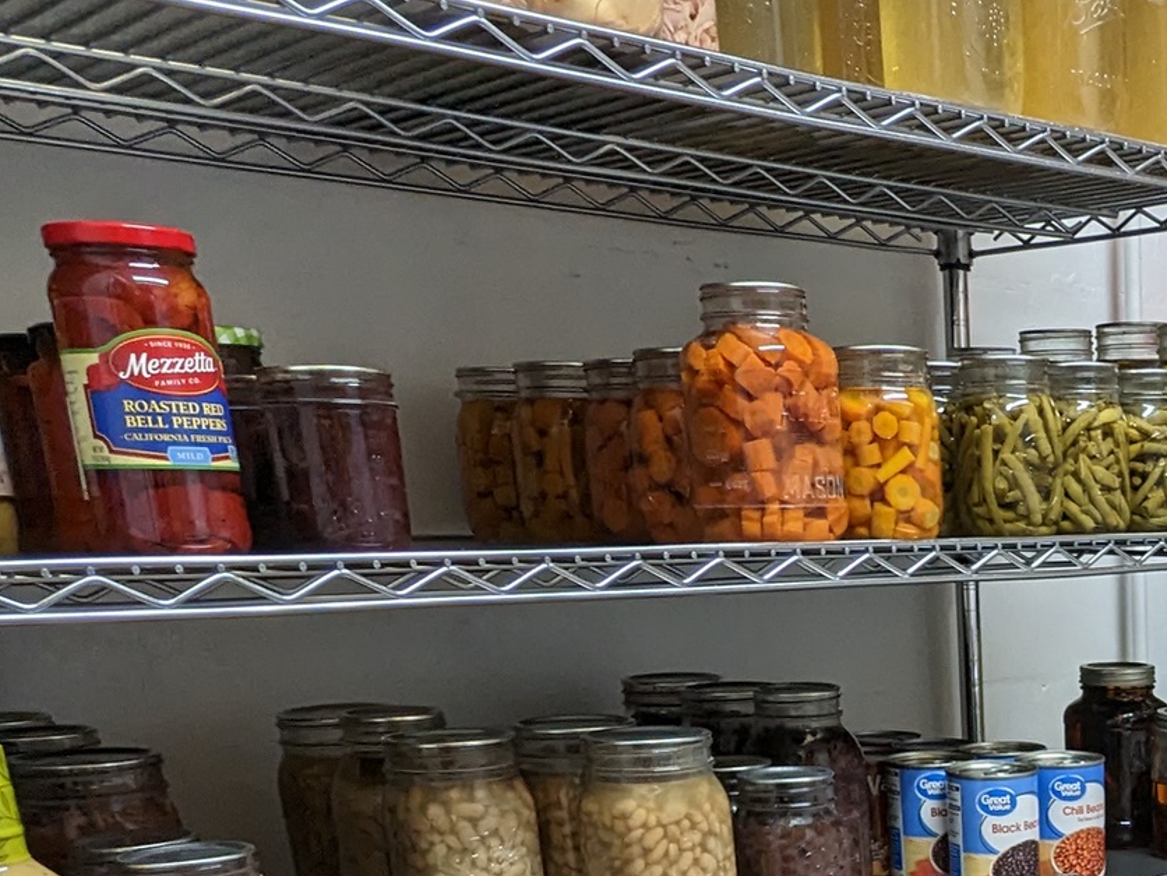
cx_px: 1191
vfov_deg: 25.9
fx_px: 1652
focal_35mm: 49
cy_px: 1107
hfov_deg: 35.0
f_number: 2.2
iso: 234
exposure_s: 1/60
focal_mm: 2.35
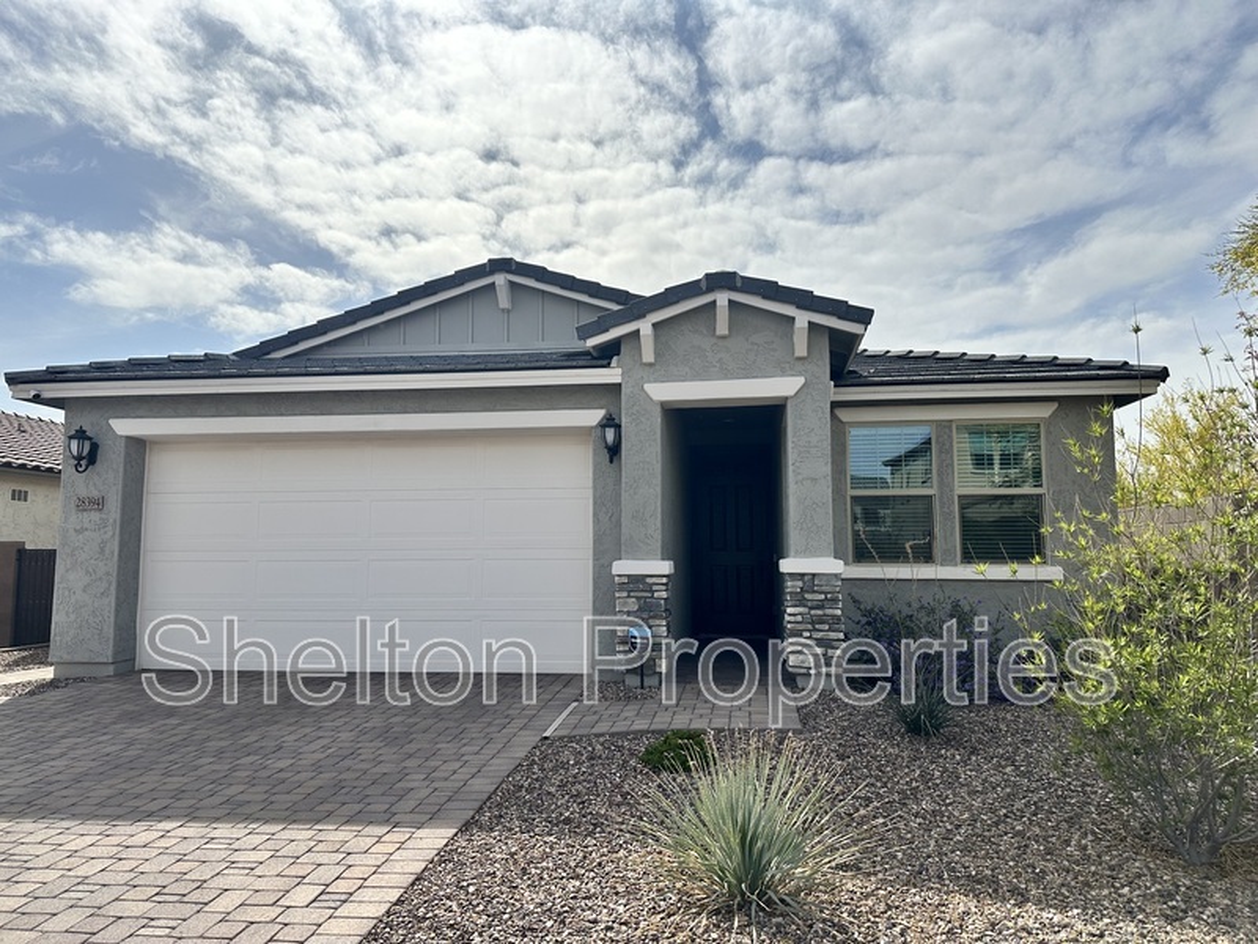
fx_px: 872
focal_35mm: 24
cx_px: 629
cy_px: 472
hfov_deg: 71.6
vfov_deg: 56.8
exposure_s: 1/10753
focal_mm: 6.86
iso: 80
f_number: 1.78
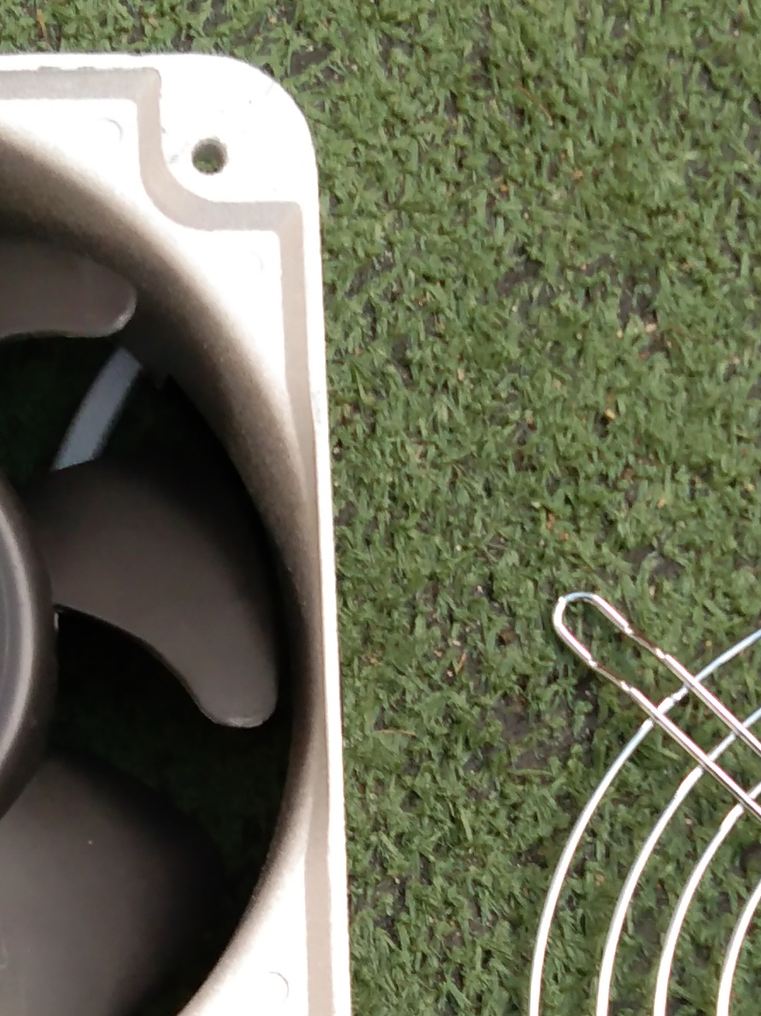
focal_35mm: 105
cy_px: 878
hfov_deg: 14.1
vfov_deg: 18.5
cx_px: 252
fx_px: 3079
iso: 138
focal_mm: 3.65
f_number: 2.2
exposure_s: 1/50
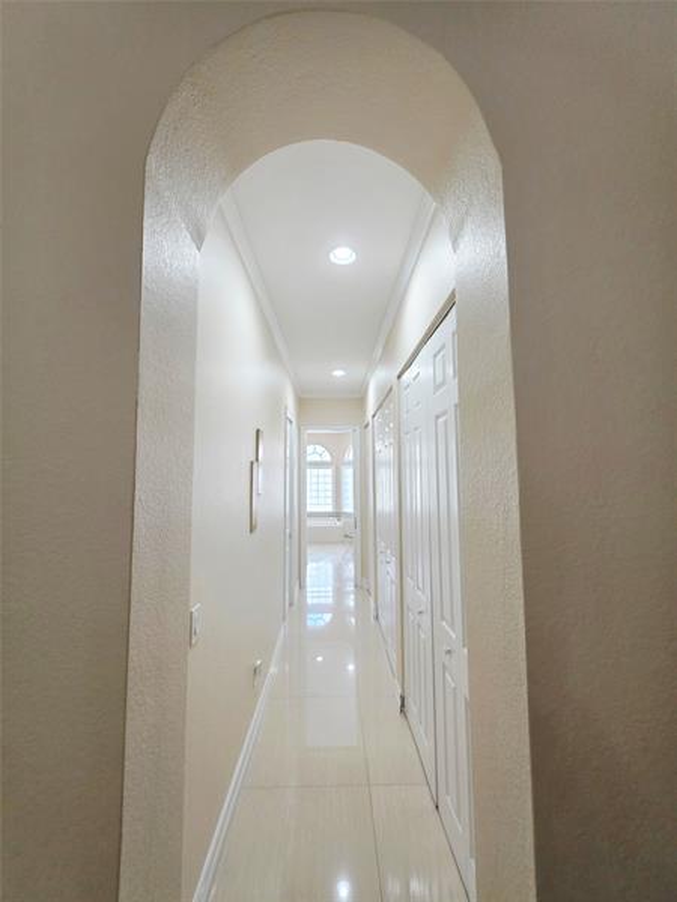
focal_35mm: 13
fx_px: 339
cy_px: 451
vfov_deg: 106.2
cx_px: 338
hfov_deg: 89.9
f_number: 1.9
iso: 160
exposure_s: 1/120
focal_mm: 2.2
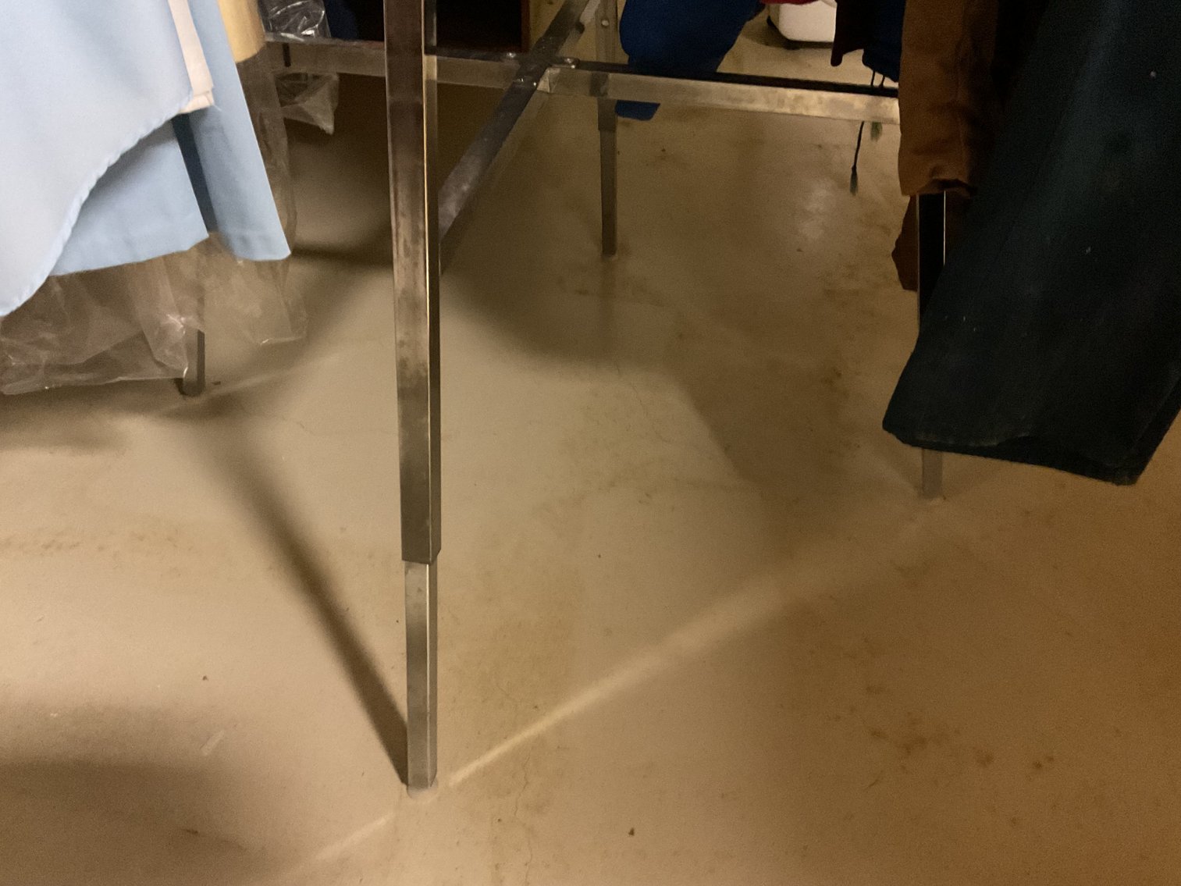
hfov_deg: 61.7
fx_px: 989
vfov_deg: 48.2
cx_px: 590
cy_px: 443
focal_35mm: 29
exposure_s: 1/24
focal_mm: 3
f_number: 1.8
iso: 500
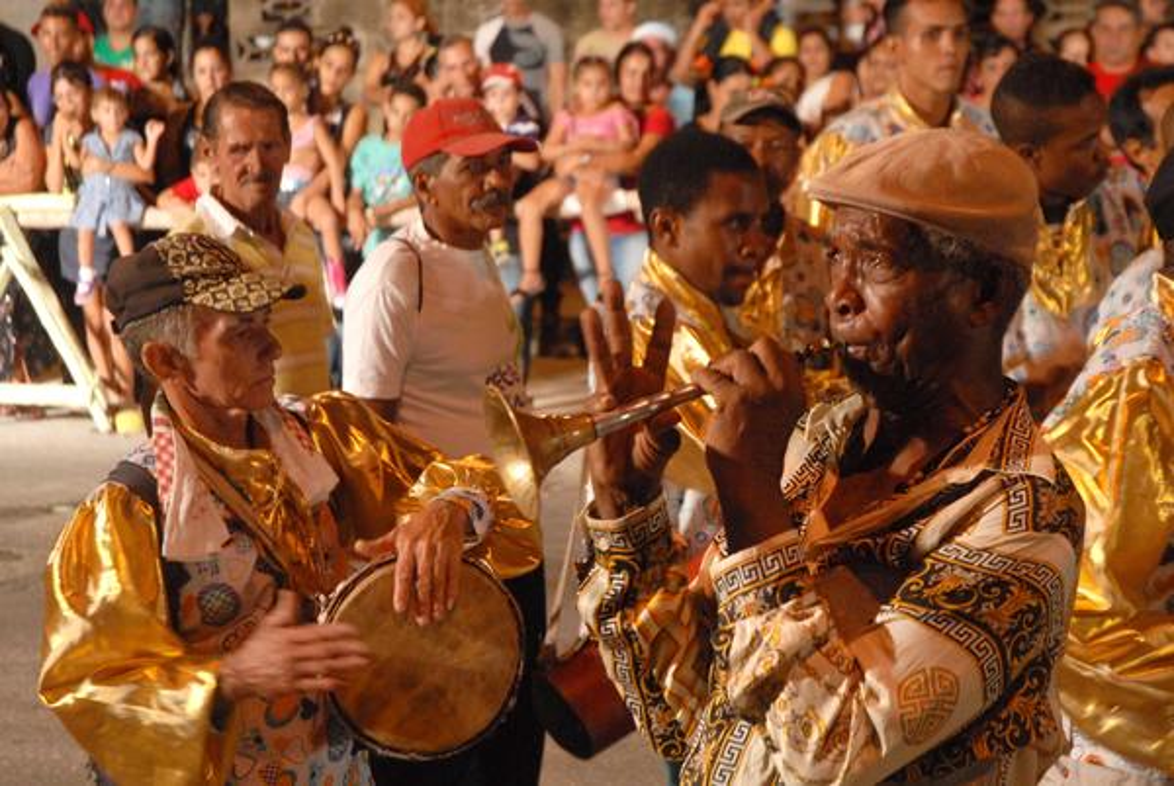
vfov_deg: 16.6
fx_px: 2694
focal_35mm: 82
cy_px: 393
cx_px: 587
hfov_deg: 24.6
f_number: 4.5
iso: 1000
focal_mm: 55
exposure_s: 1/30
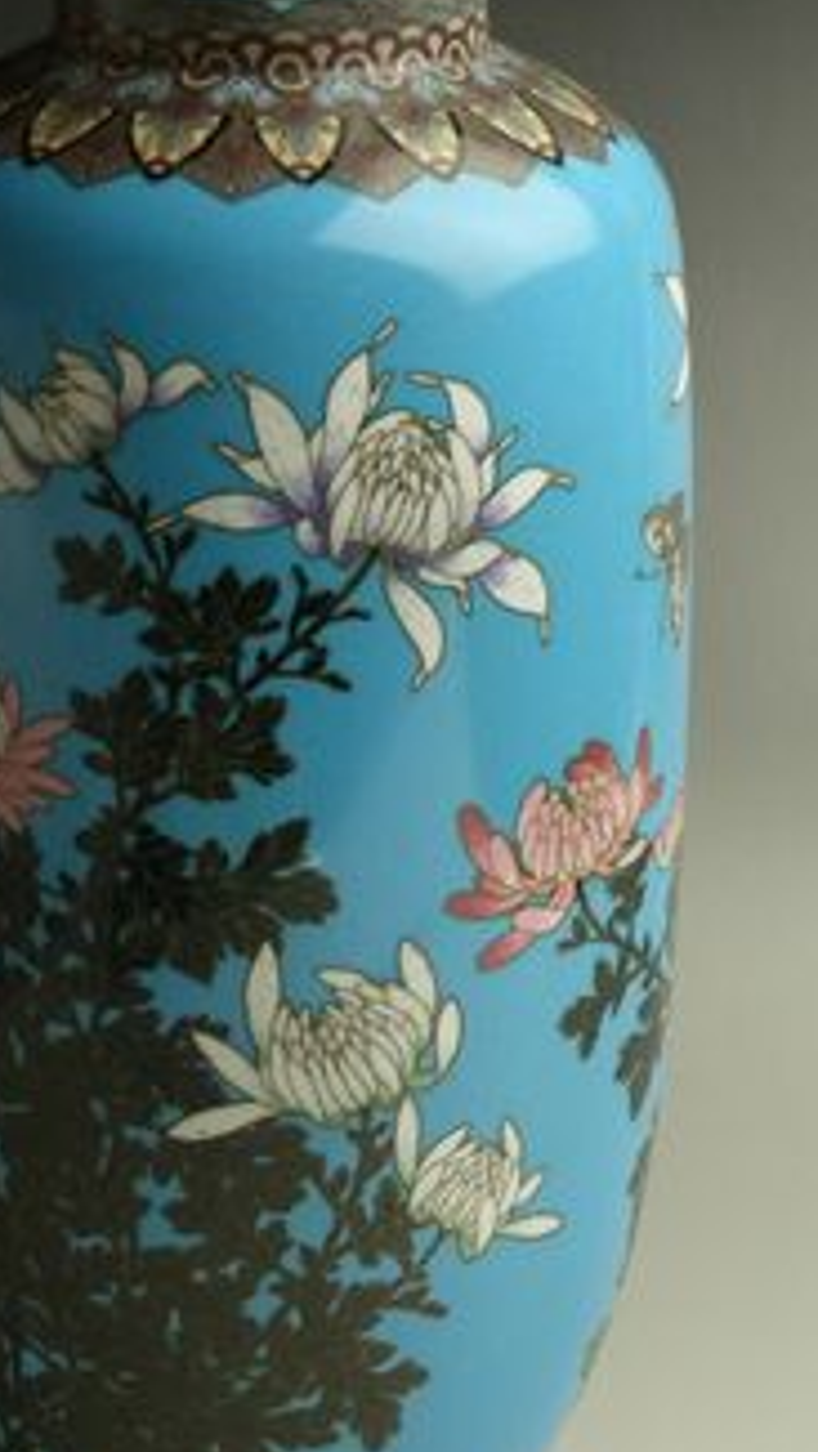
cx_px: 358
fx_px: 5240
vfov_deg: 15.8
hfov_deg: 8.9
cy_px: 699
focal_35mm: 136
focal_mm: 9.8
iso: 200
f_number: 2.8
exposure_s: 1/80
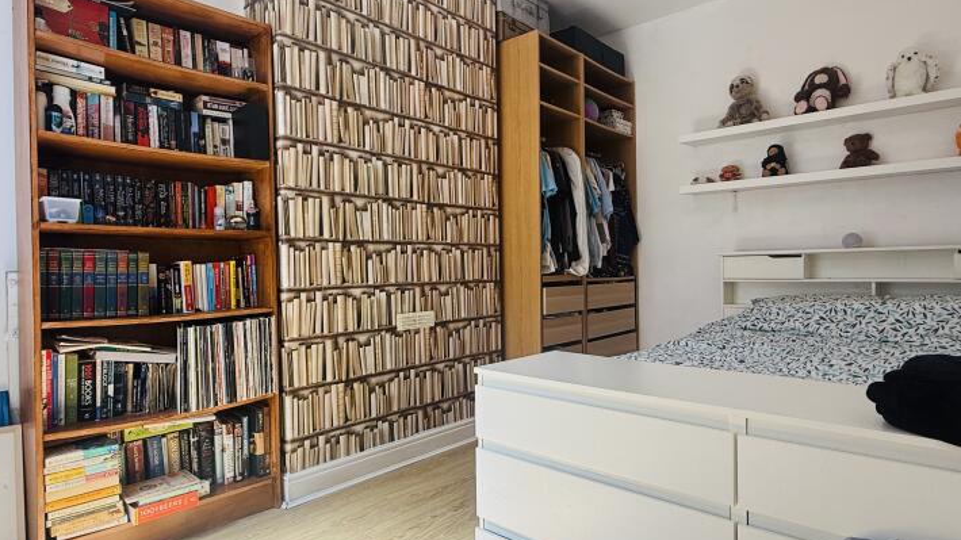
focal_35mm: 22
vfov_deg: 51.4
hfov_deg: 81.2
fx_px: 560
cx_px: 485
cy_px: 277
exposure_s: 1/99
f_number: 2.2
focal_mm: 2.22
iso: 80
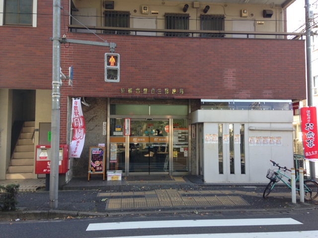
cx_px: 159
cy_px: 119
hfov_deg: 55.4
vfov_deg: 42.9
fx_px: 303
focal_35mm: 33
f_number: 2.4
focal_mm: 4.12
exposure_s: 1/148
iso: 50
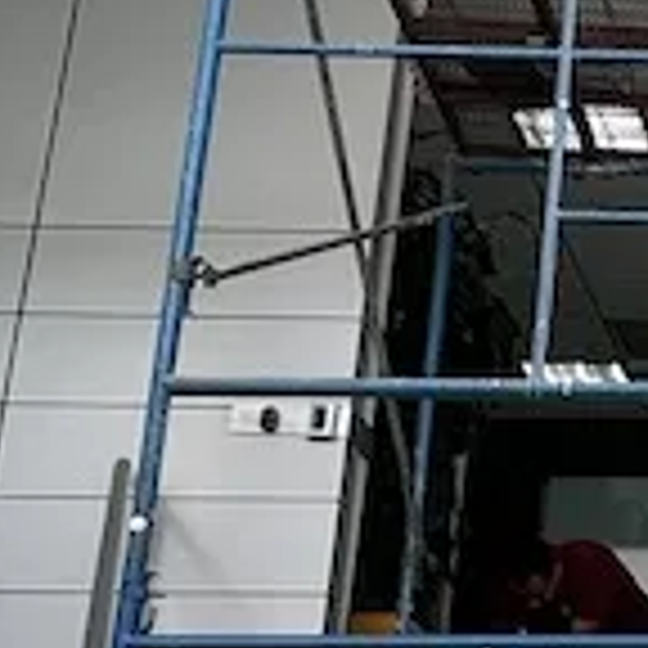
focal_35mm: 103
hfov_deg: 14.5
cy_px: 513
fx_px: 2181
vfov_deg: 16.8
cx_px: 1228
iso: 40
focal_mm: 2.22
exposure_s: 1/171
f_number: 2.2
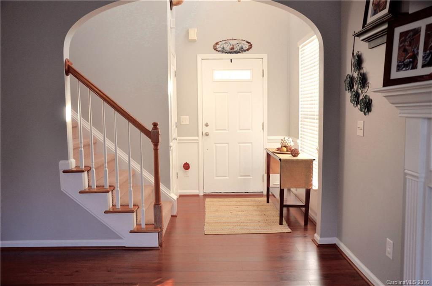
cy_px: 143
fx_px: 377
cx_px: 216
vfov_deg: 41.5
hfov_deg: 59.6
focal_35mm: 32
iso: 640
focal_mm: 21
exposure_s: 1/60
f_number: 4
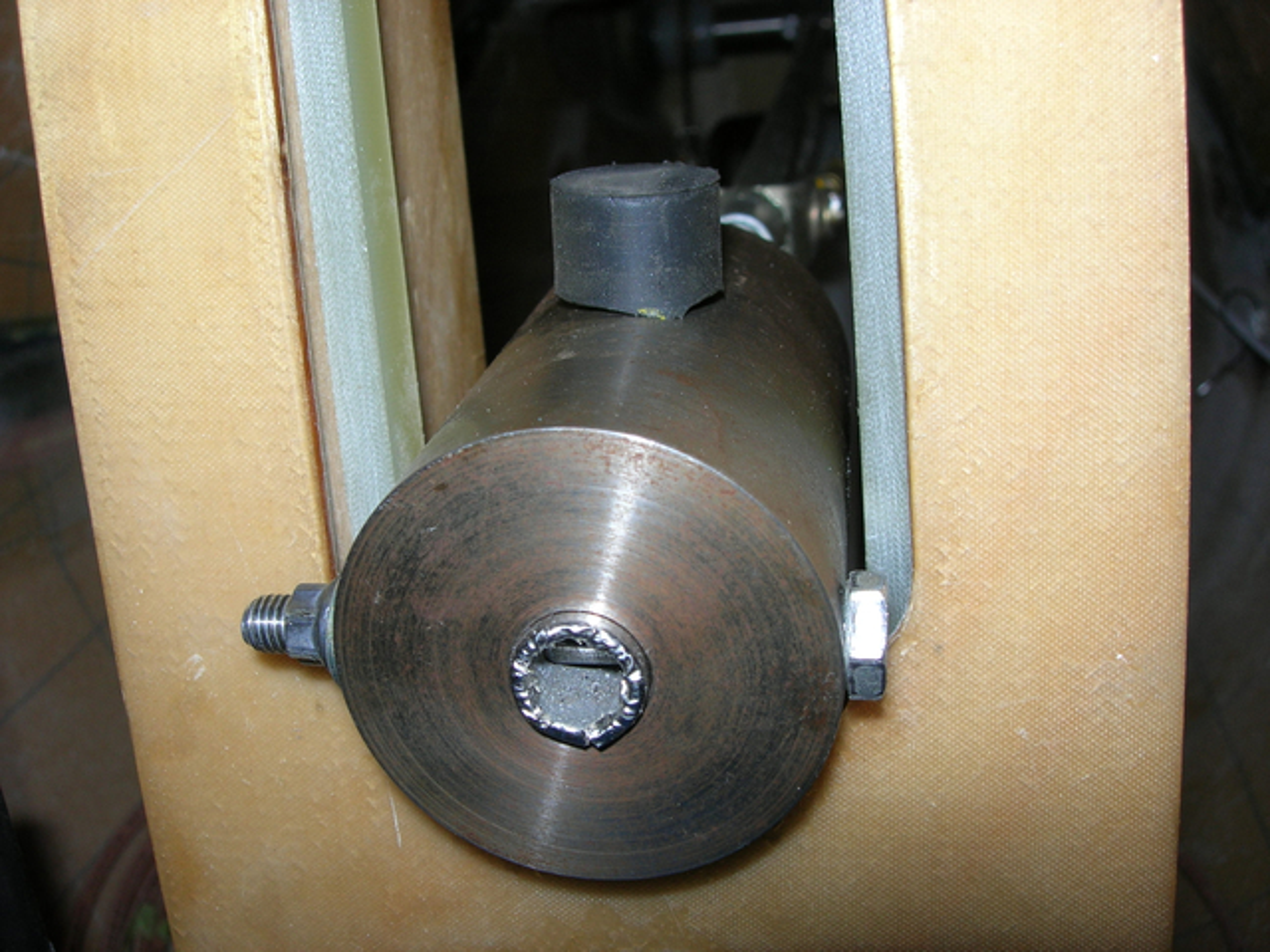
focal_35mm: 38
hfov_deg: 49.0
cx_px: 635
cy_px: 476
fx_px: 1394
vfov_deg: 37.7
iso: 64
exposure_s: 1/60.1
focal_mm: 7.8
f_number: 4.8
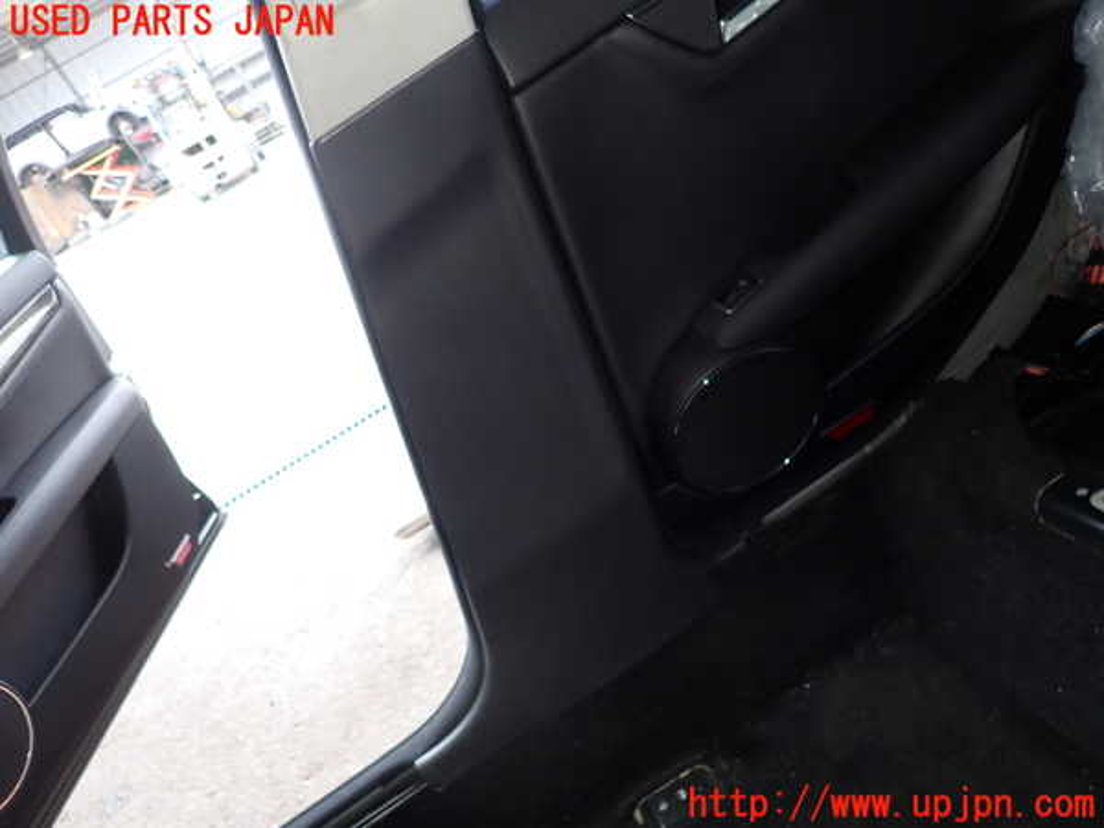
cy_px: 414
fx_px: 797
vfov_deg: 54.9
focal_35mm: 25
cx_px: 552
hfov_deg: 69.4
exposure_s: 1/100
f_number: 2
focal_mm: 4.5
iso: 100
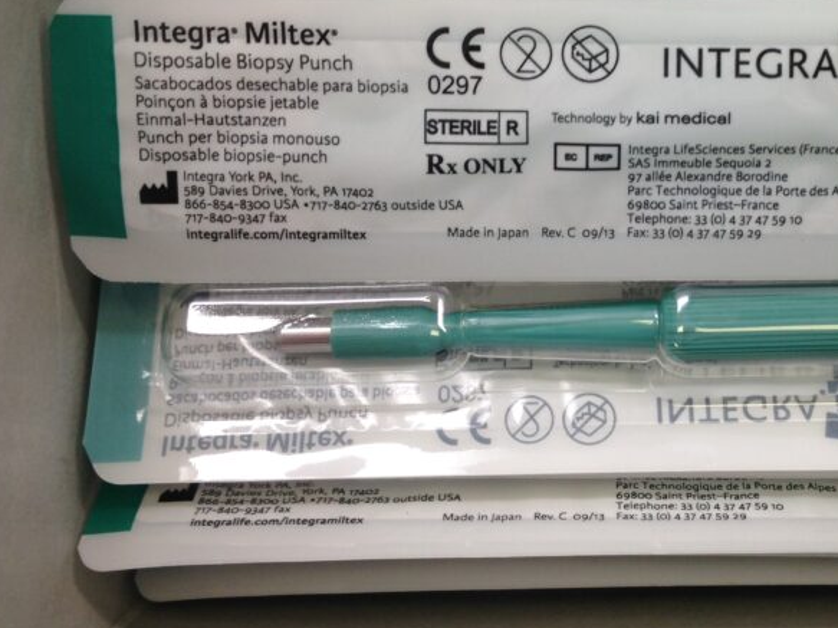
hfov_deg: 32.6
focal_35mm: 58
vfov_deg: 25.1
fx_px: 1404
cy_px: 198
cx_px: 627
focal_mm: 4.12
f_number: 2.4
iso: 50
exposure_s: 1/30
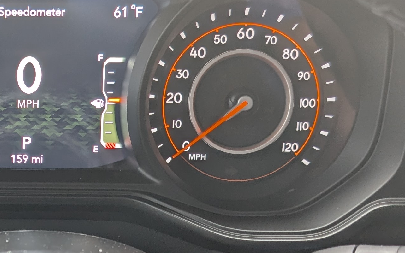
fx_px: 894
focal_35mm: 81
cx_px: -26
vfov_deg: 15.7
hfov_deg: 24.1
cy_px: 281
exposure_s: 1/23.8
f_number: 1.68
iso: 42
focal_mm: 6.9
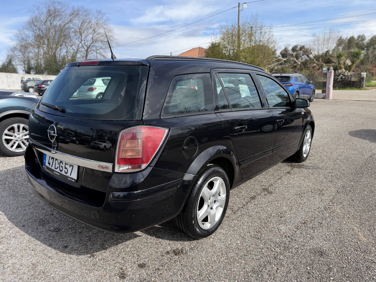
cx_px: 188
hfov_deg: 71.6
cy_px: 141
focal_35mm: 24
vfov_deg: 56.8
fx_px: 261
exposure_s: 1/2703
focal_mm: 6.76
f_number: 1.78
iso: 100
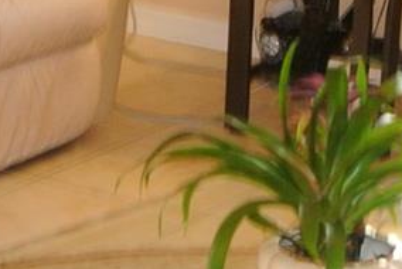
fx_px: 2202
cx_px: 143
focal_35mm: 197
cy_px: 1
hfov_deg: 10.4
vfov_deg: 7.0
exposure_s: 1/30
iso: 400
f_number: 4.5
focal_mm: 13.1
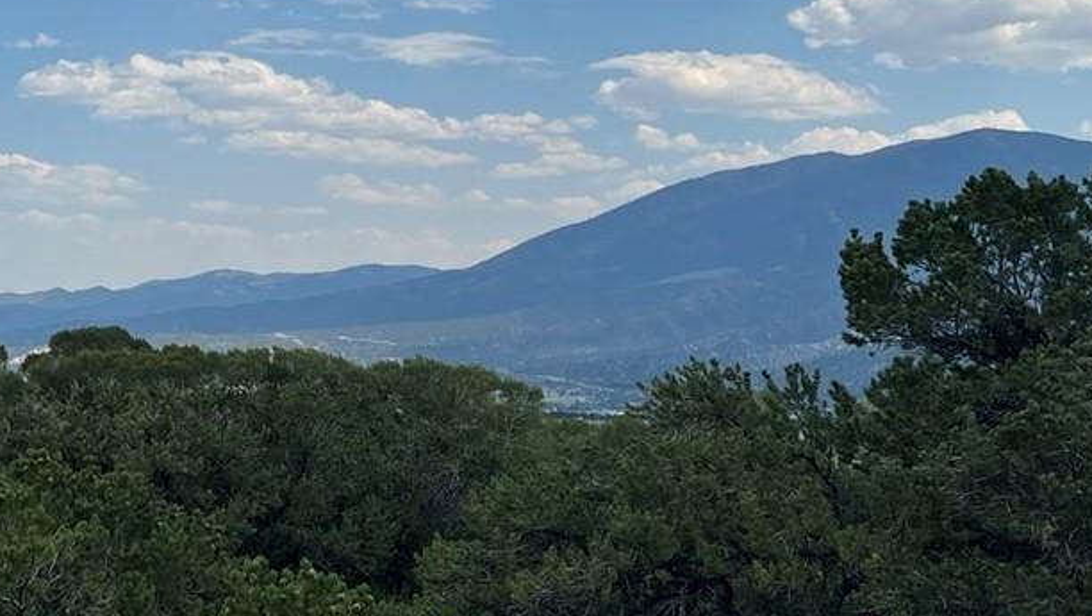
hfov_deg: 26.7
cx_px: -57
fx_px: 2144
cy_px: 159
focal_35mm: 74
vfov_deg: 16.3
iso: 50
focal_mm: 5.7
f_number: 1.5
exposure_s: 1/5882
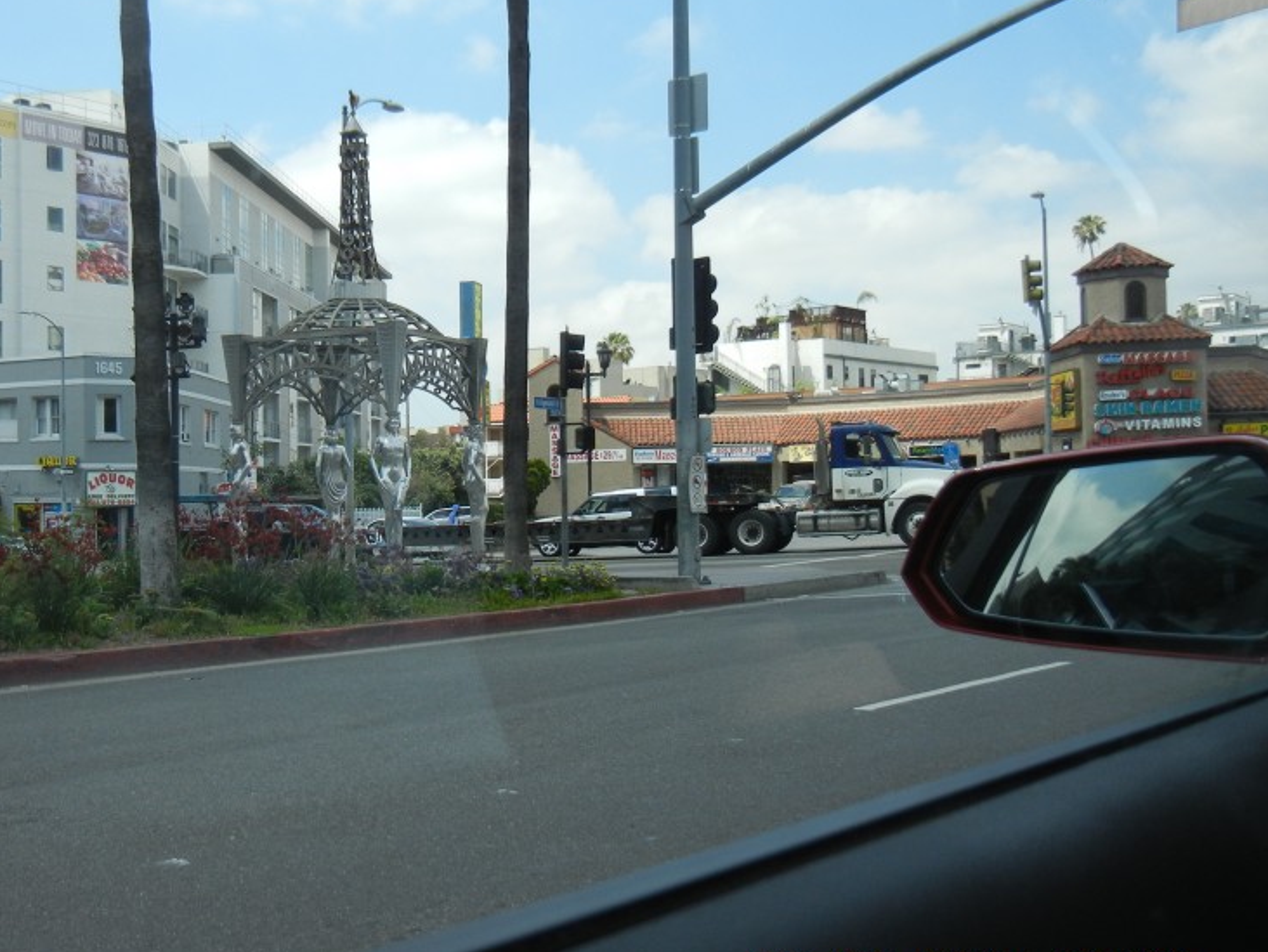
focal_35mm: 42
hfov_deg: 44.1
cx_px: 413
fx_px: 1539
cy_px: 449
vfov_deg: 34.4
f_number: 3.5
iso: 160
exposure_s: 1/767
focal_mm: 5.4
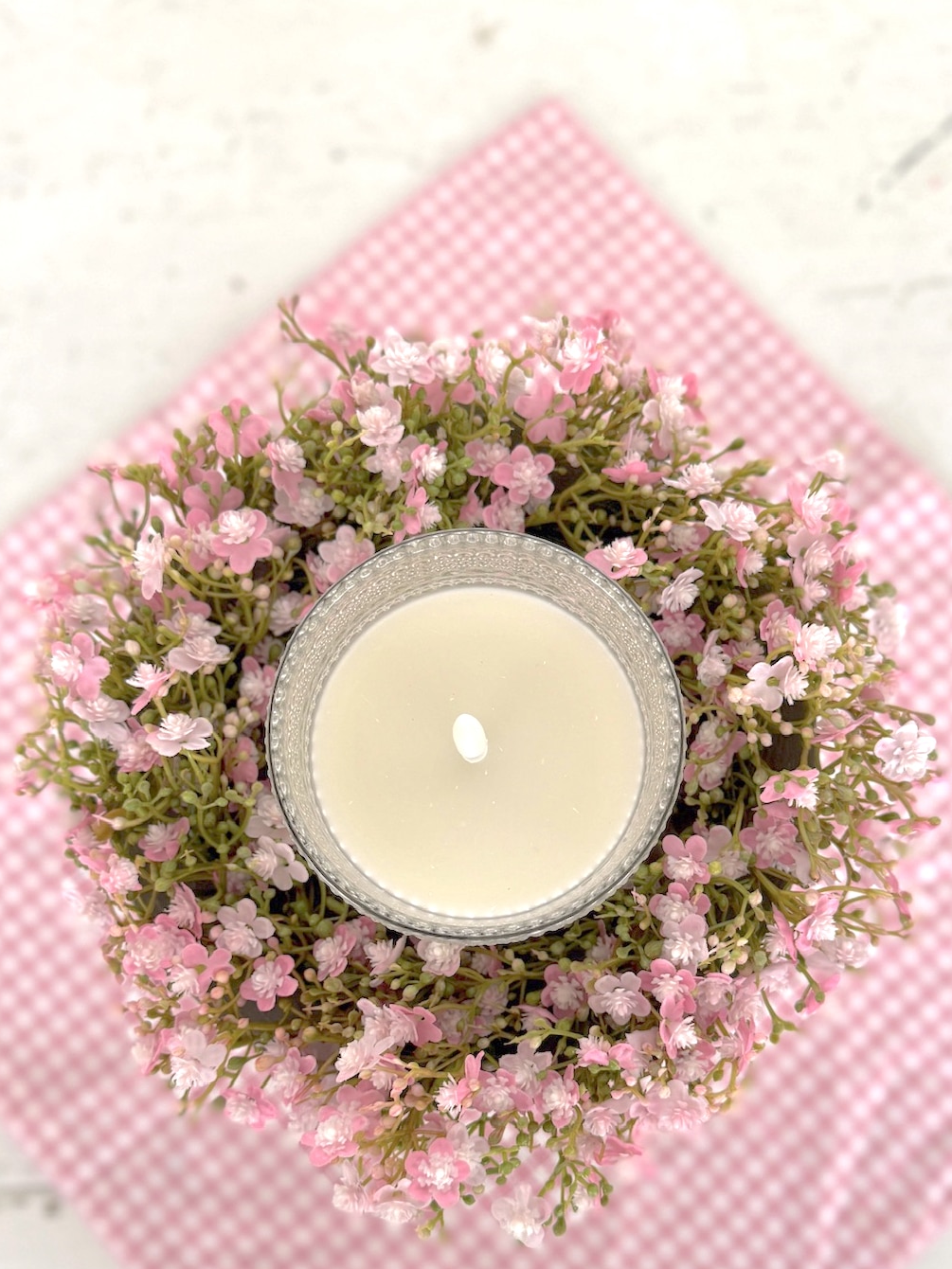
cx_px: 471
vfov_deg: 59.5
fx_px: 1100
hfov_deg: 46.8
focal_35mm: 30
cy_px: 761
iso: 125
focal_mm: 6.76
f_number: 1.78
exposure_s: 1/121
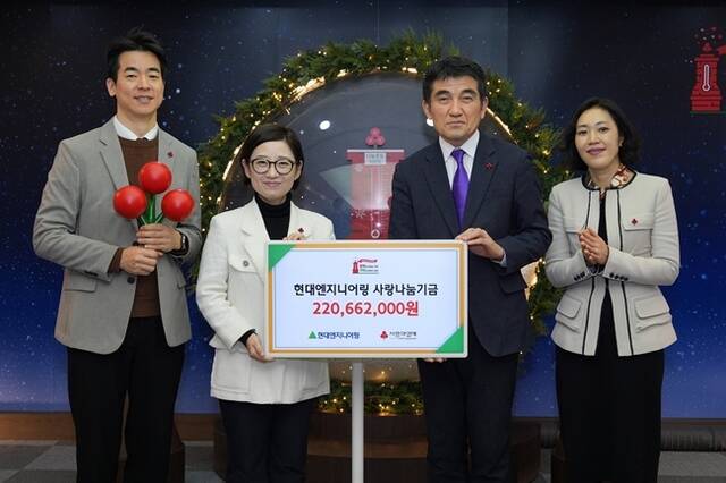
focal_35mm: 51
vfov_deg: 26.5
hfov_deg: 38.9
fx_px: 1028
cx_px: 363
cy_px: 242
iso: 800
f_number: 5.6
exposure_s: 1/125
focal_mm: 51
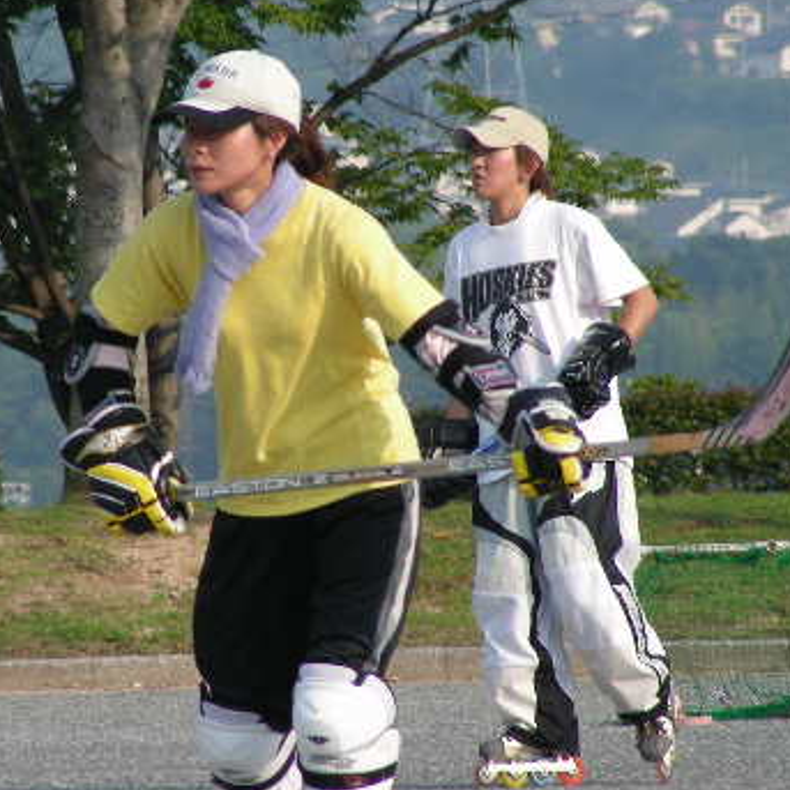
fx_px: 16163
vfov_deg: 2.8
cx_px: 251
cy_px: 355
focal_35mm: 626
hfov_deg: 2.8
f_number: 4
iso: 50
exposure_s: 1/363
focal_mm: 63.3
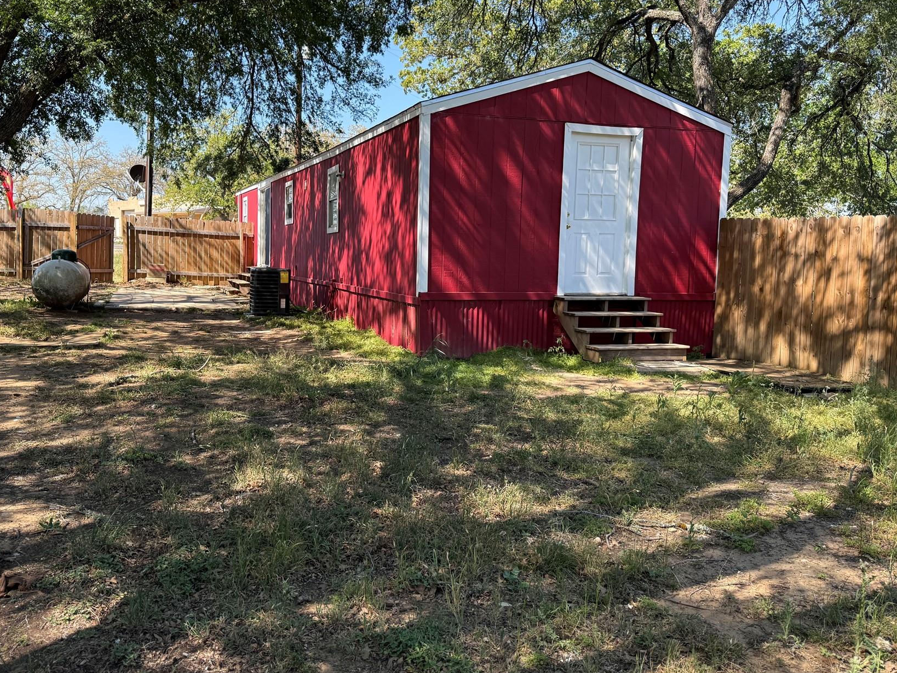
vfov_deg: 46.8
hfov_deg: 59.7
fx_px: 778
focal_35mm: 30
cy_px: 310
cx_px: 382
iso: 100
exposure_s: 1/1271
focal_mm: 6.76
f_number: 1.78
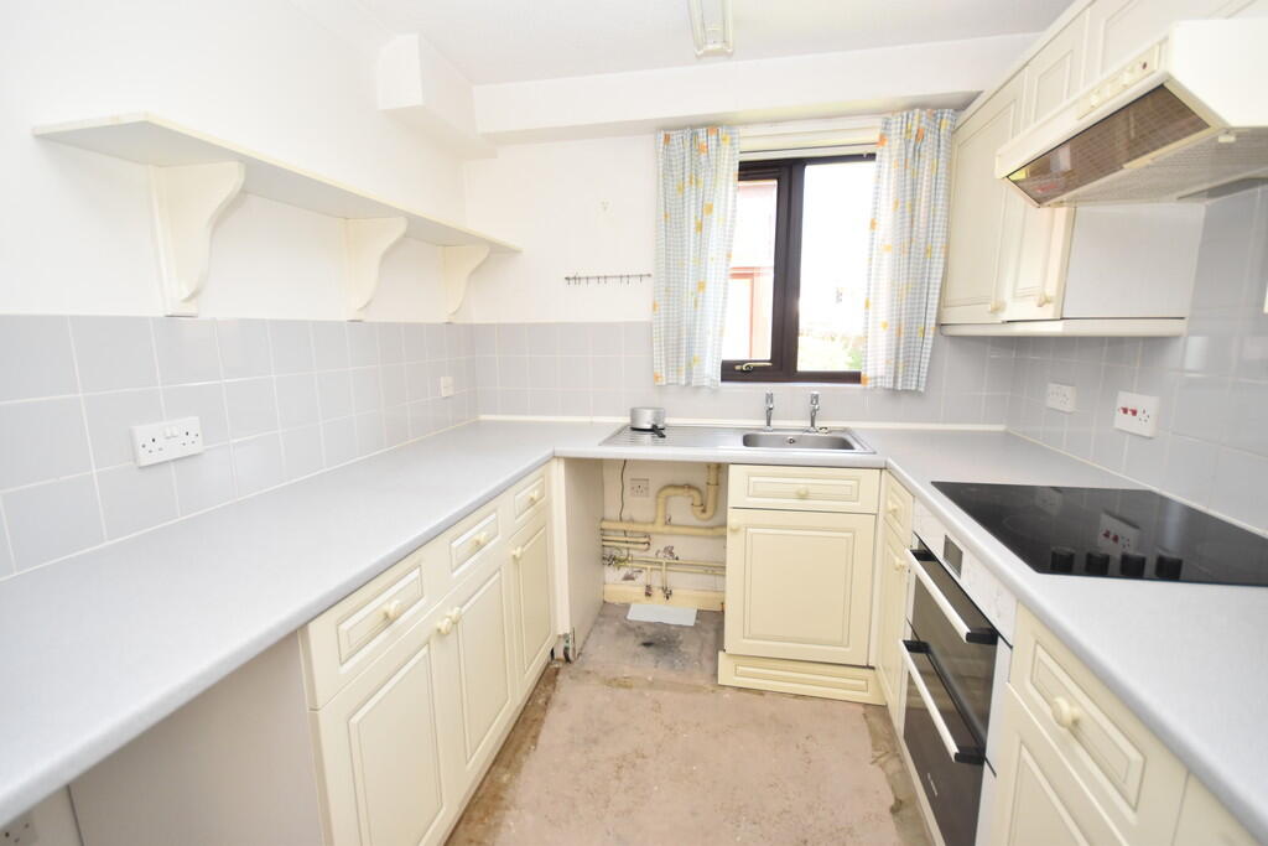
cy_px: 423
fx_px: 528
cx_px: 634
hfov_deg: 100.4
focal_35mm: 15
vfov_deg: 77.3
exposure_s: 1/125
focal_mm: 10
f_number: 4
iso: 1000
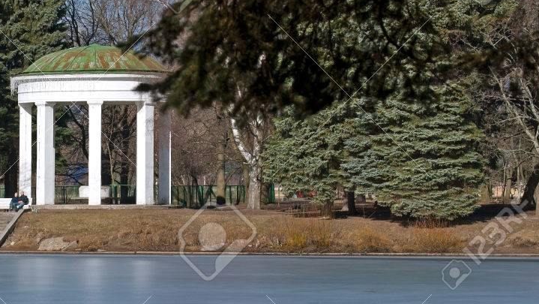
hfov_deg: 10.8
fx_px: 2845
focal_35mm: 199
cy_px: 212
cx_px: 73
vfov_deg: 6.1
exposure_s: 1/640
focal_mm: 70
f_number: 7.1
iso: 100
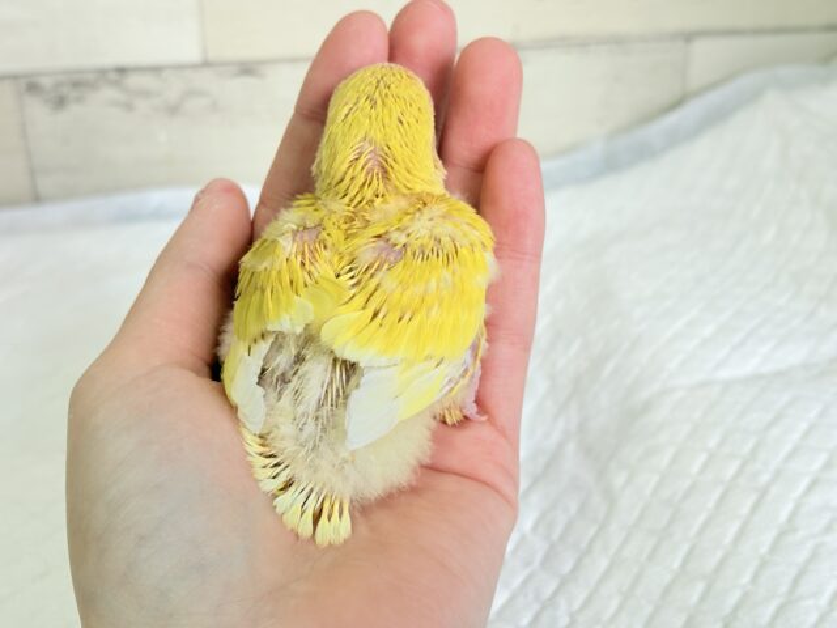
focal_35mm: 52
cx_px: 418
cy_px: 314
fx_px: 1257
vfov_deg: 28.0
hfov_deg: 36.8
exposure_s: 1/50
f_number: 1.6
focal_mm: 5.96
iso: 50
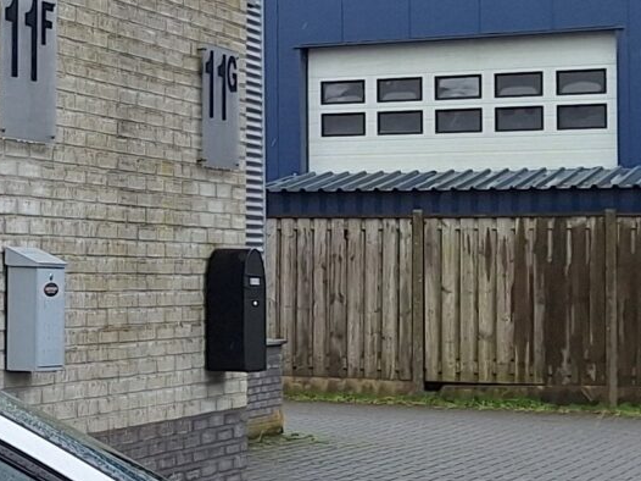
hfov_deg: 15.8
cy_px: 156
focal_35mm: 112
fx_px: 2073
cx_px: -384
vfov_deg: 13.2
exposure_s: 1/499
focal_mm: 5.54
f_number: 1.8
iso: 40
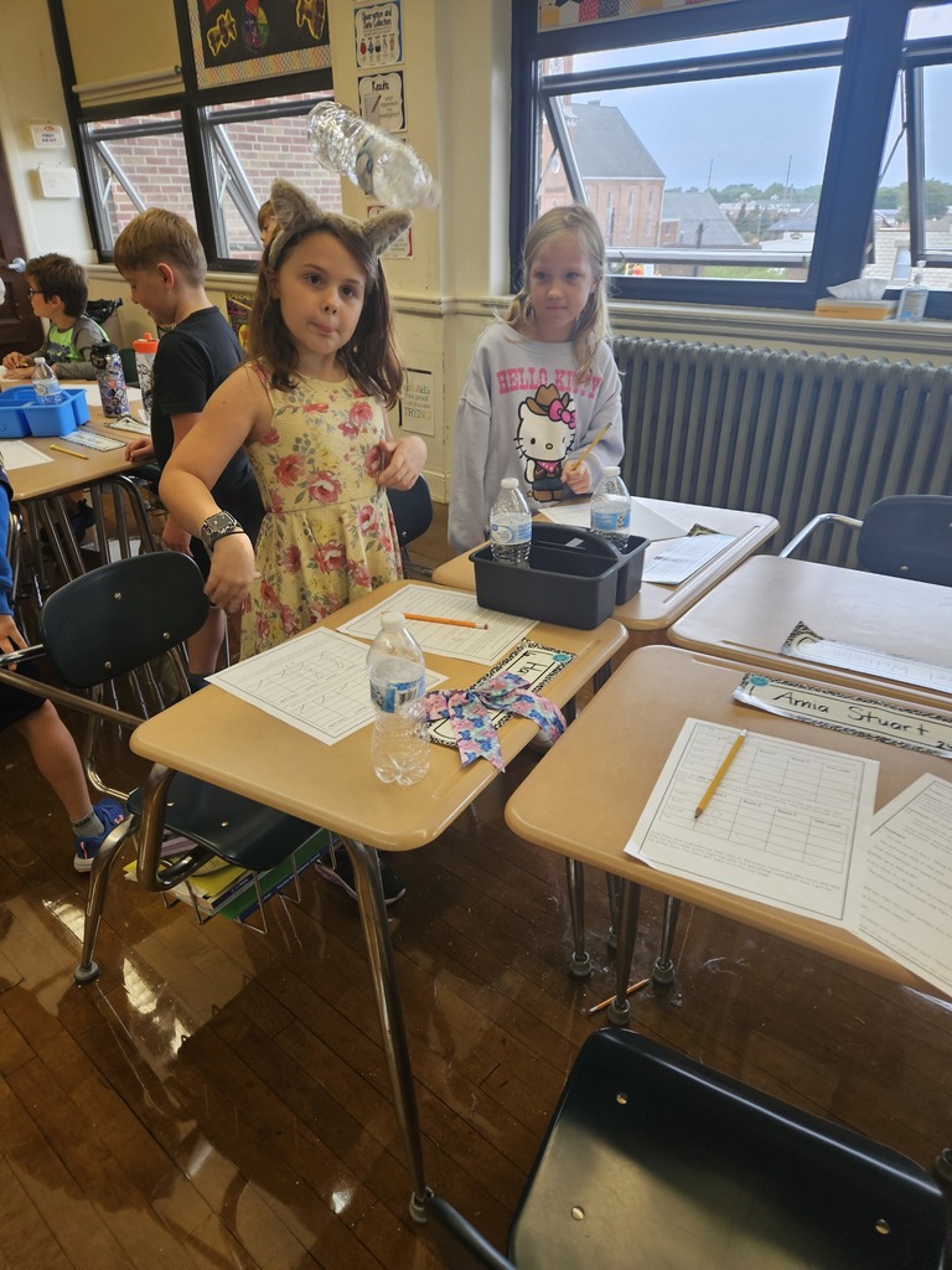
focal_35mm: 23
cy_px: 635
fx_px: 843
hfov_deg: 58.9
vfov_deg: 73.9
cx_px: 476
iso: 40
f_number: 1.8
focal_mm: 5.4
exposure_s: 1/120
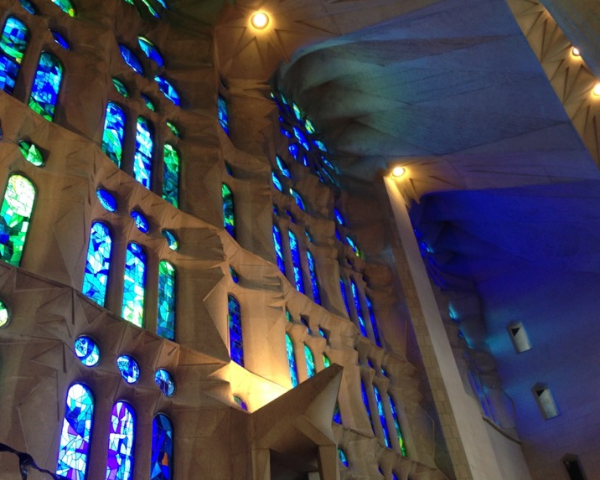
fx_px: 639
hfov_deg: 50.2
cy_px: 242
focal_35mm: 36
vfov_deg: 41.2
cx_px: 277
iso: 64
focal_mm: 4.12
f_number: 2.4
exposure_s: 1/20
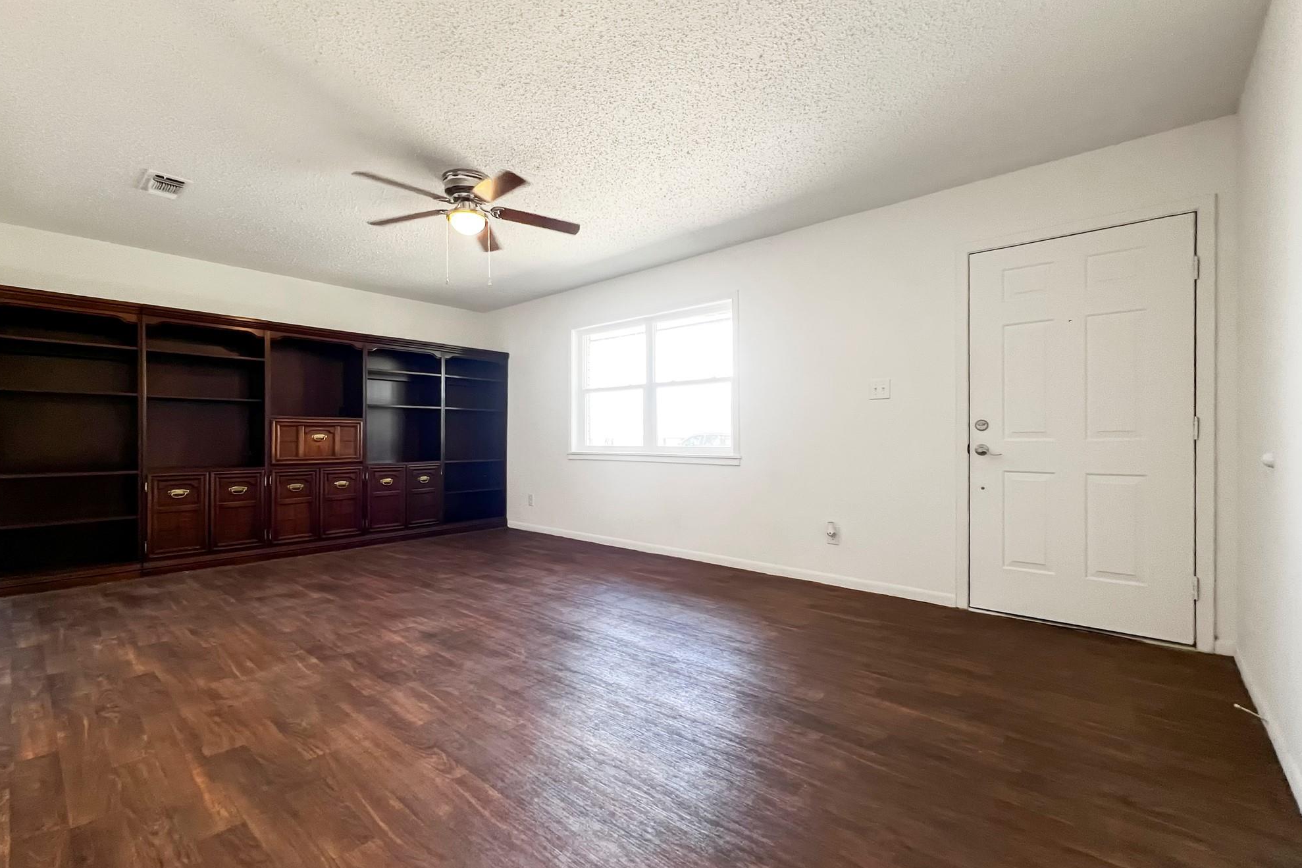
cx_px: 635
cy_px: 461
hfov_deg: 104.2
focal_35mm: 14
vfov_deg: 81.1
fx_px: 506
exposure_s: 1/60
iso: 125
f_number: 1.8
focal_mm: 1.57
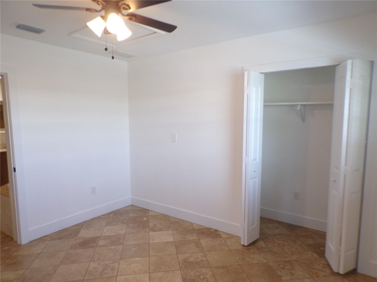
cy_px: 141
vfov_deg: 56.8
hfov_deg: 71.6
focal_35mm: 24
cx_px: 188
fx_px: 261
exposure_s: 1/34
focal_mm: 4.3
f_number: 3
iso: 121
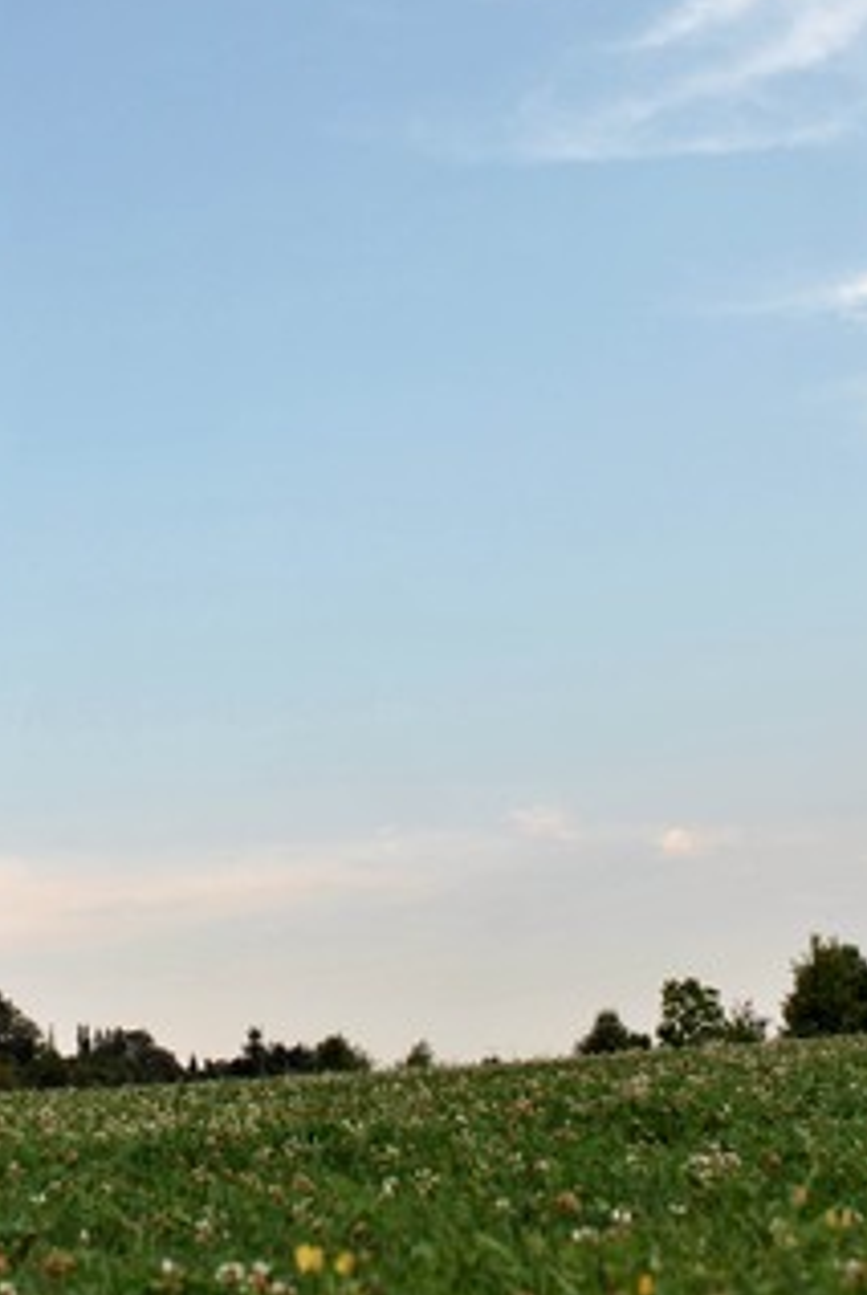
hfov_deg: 26.1
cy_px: 448
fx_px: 1836
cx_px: 179
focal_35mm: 51
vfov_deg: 38.5
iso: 100
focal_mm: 18
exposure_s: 1/200
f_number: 7.1
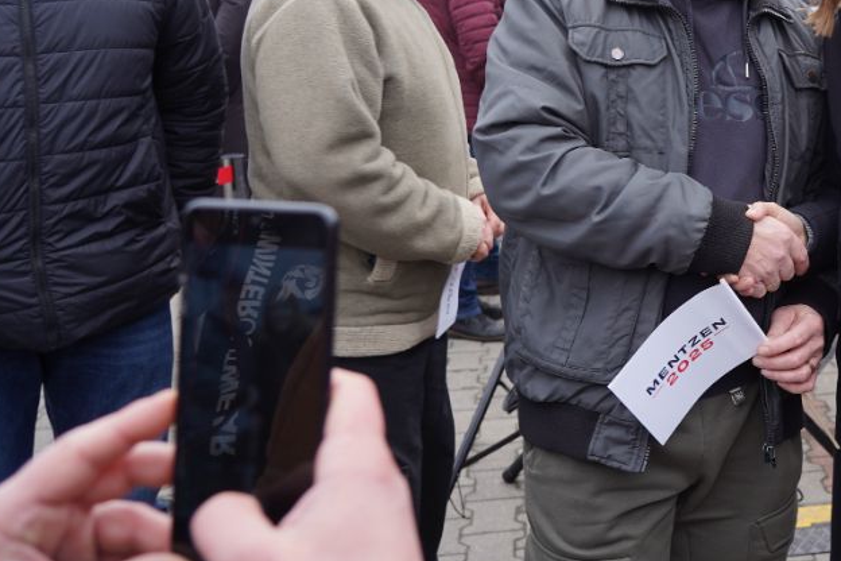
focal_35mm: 50
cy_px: 144
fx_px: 1168
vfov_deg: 26.7
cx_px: 792
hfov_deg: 36.5
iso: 100
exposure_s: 1/100
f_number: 4
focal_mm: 24
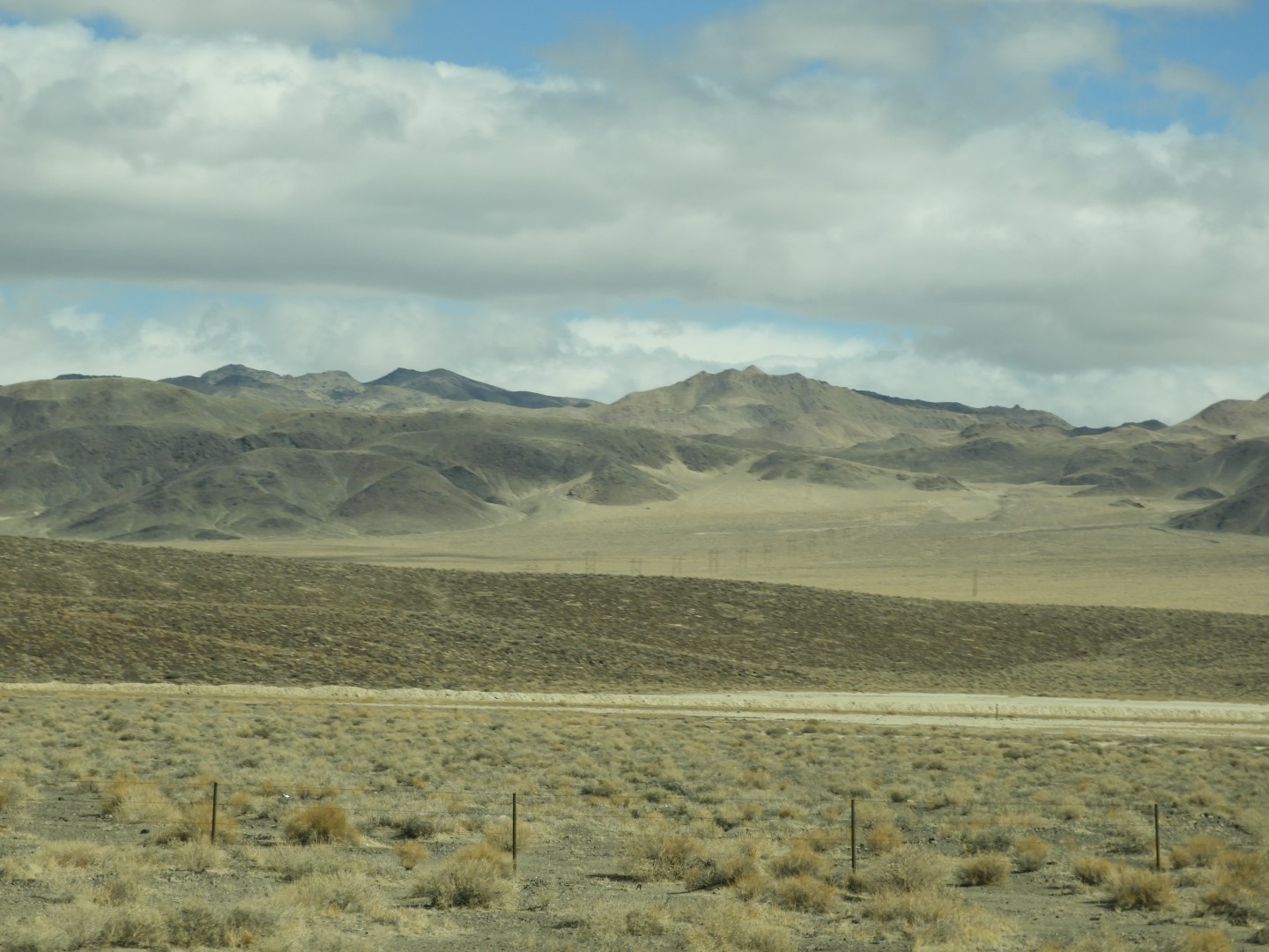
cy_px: 476
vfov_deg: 14.1
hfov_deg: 18.7
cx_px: 634
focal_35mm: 105
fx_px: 3849
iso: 100
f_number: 4.8
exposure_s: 1/800
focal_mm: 18.8
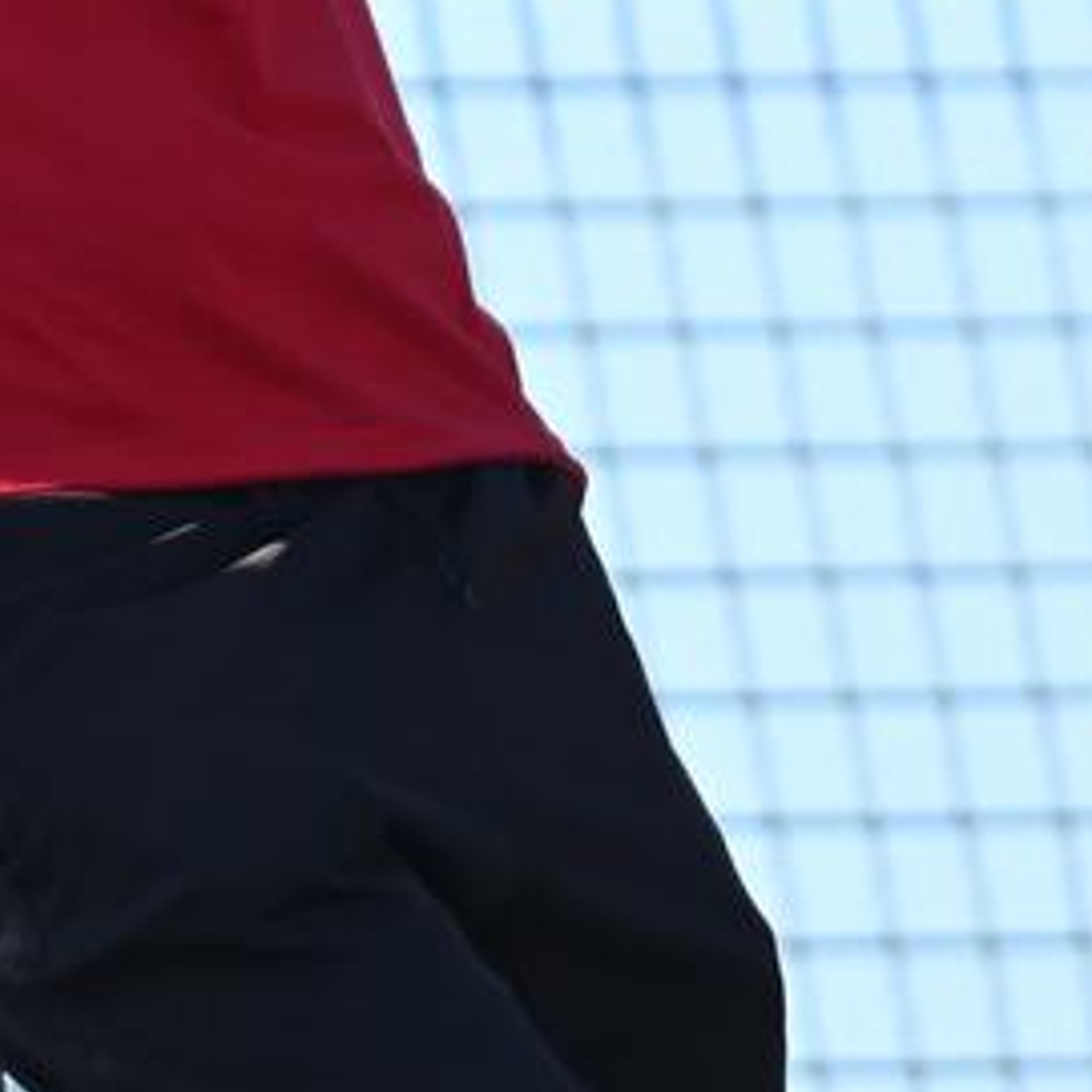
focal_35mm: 2005
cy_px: -528
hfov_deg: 0.9
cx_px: -528
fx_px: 71559
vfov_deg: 0.9
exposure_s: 1/1250
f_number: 3.2
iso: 160
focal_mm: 400
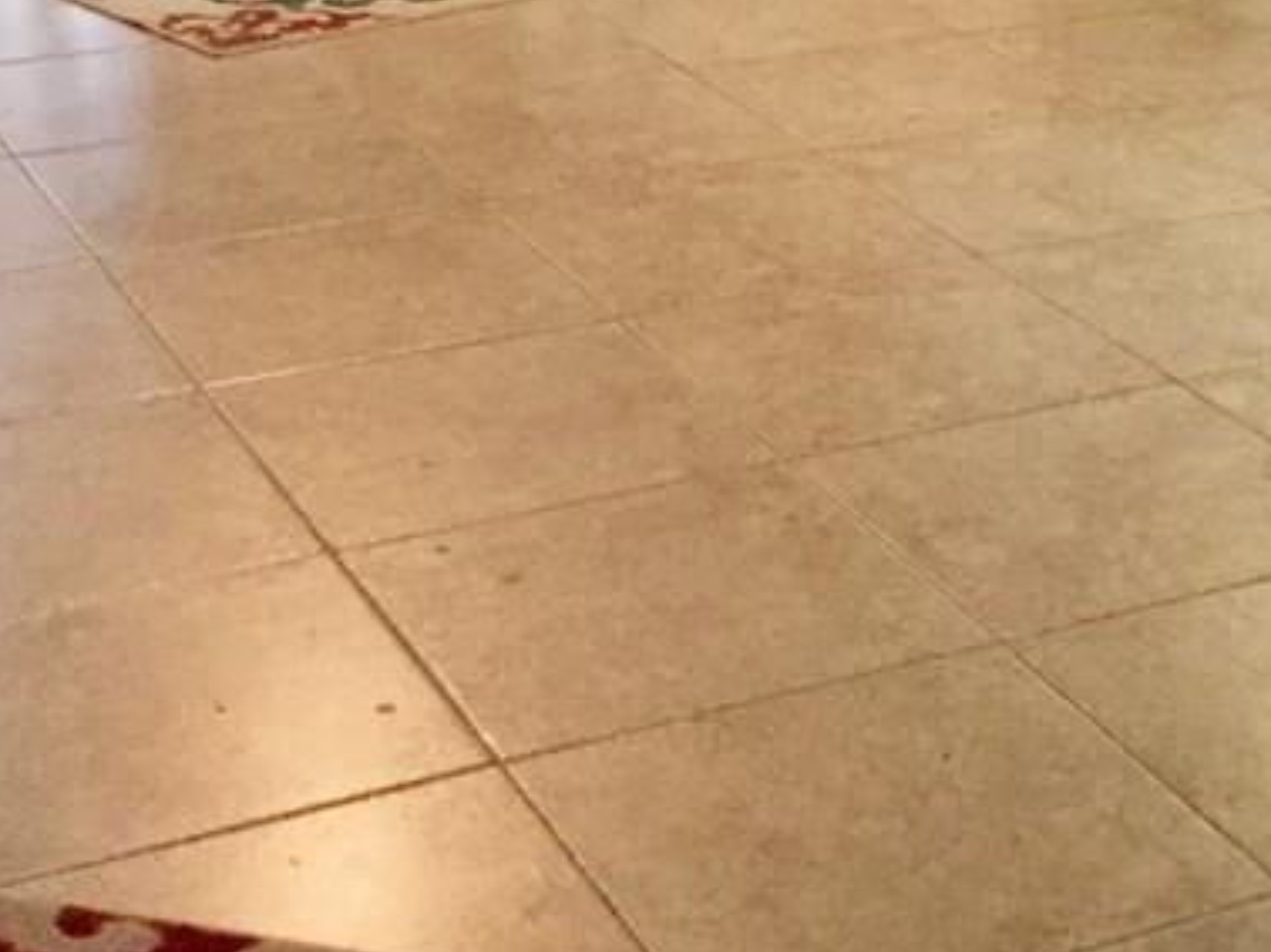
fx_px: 3082
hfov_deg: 22.8
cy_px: -108
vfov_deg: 17.0
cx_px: 1123
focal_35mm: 84
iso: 200
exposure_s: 1/30
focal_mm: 3.3
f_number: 2.4
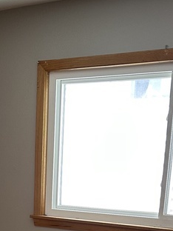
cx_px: 4
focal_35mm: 83
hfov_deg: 17.4
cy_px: 314
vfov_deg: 21.0
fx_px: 553
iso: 160
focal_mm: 6.86
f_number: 1.78
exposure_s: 1/121
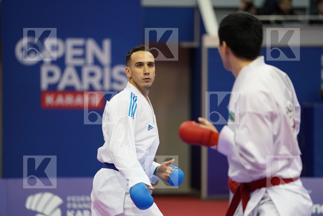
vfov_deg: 7.9
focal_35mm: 173
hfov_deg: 11.9
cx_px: 162
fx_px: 1552
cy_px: 108
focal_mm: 173
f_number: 2.8
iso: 4000
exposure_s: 1/1000
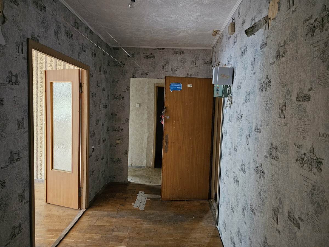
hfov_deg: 73.9
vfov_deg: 58.9
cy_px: 124
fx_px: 219
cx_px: 164
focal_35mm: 23
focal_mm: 5.4
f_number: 1.8
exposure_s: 1/25
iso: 800
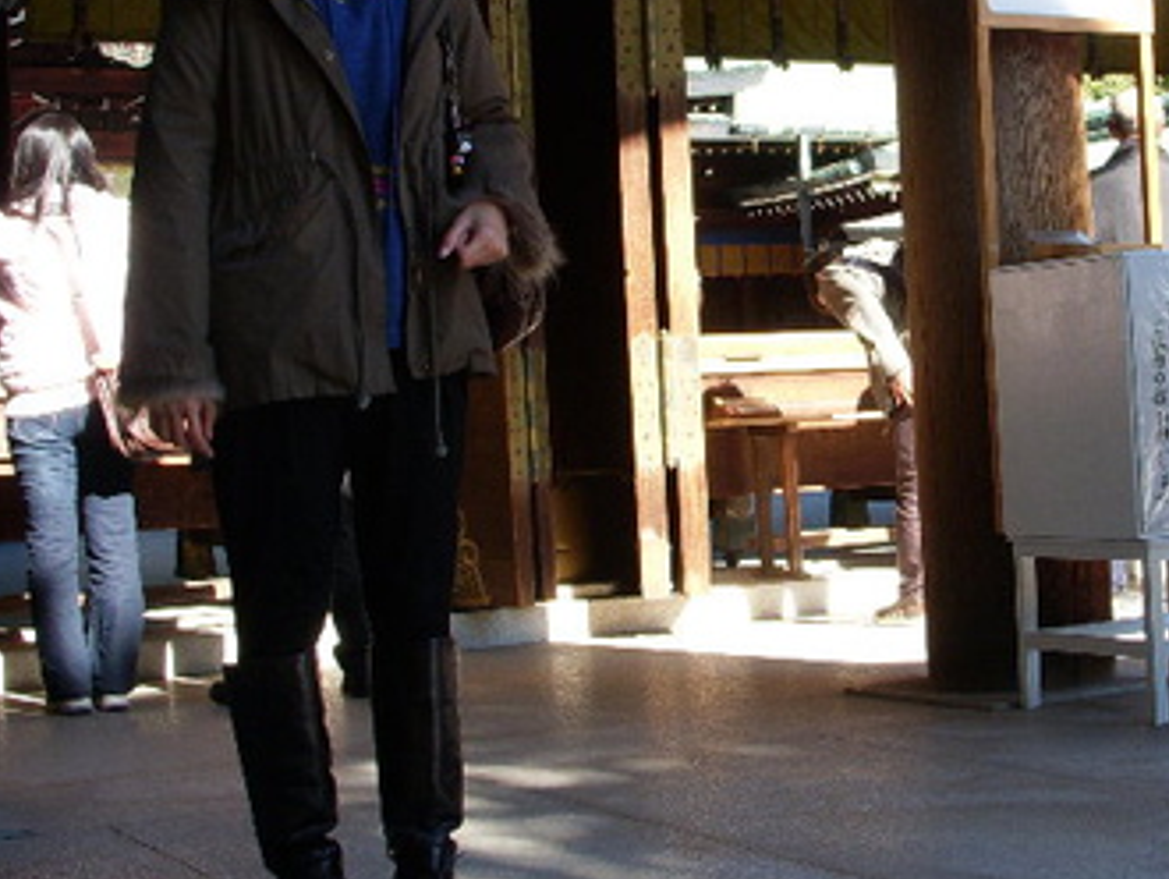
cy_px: 294
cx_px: 875
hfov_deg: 27.8
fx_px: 2332
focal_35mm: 69
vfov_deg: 21.3
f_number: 3.3
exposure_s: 1/200
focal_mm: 6.3
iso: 100
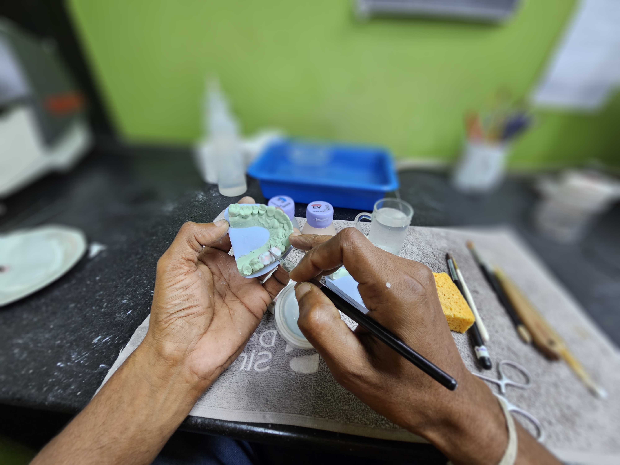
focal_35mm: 13
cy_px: 232
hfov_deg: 106.2
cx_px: 310
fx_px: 233
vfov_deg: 89.9
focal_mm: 2.2
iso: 320
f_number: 2.2
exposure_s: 1/50
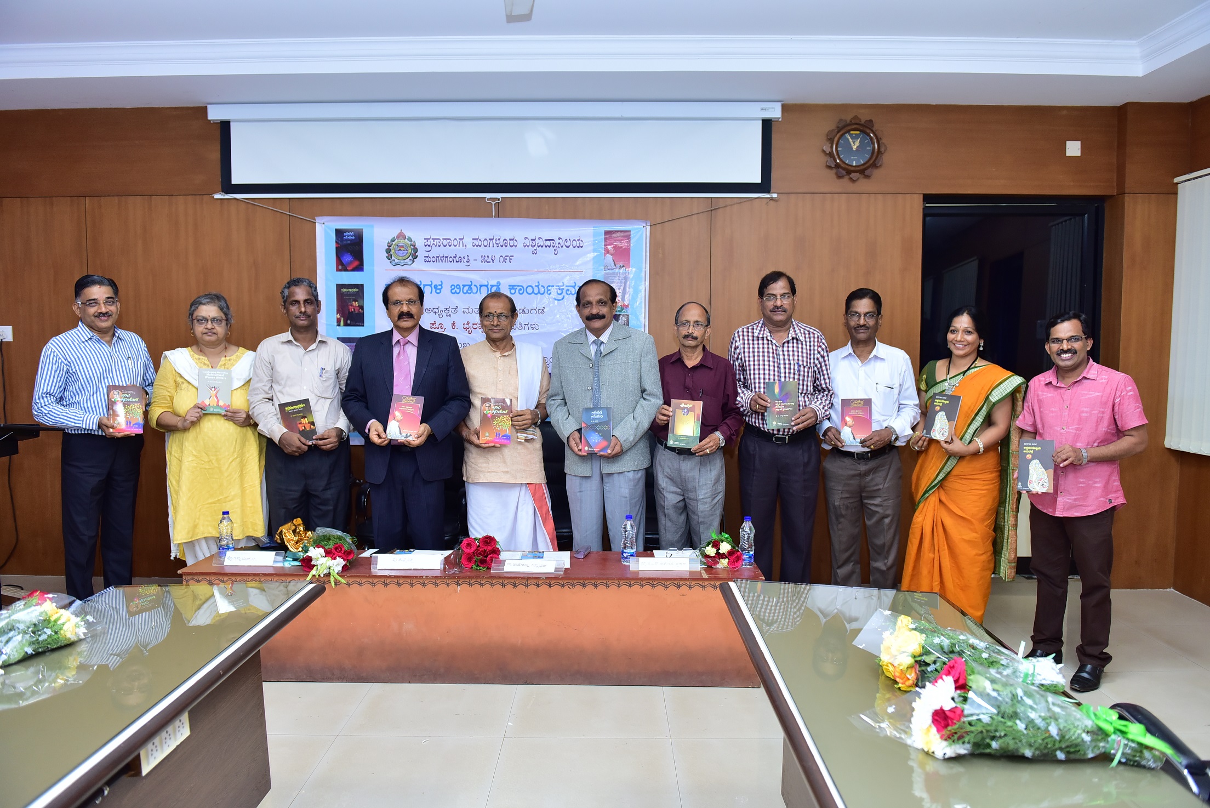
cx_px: 605
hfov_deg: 69.4
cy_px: 404
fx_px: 874
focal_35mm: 26
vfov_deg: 49.6
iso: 1000
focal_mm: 26
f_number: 4
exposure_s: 1/80
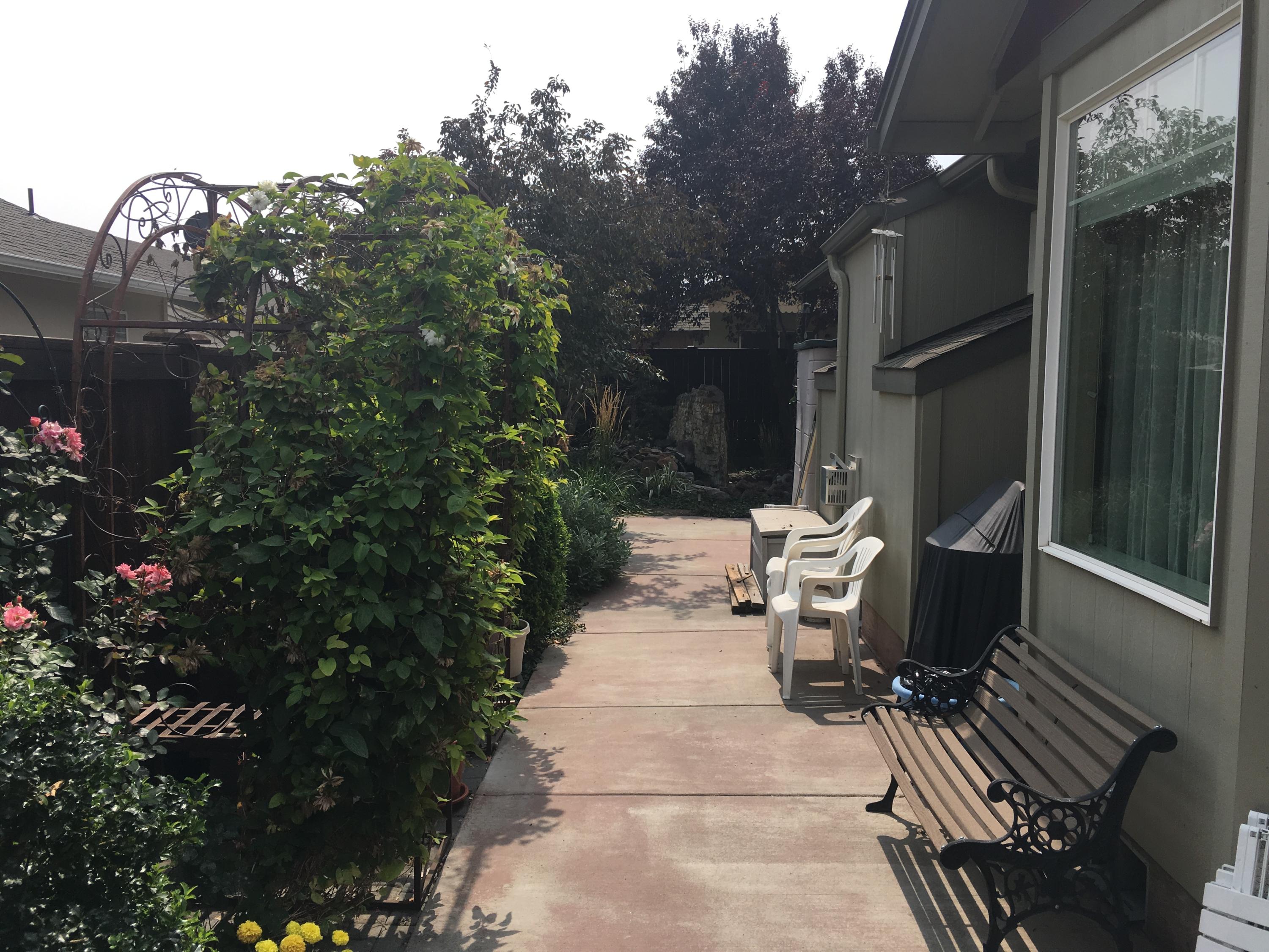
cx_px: 634
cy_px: 476
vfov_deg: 48.2
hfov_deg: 61.7
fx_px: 1063
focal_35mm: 29
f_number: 2.2
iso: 25
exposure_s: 1/1538
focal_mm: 4.15
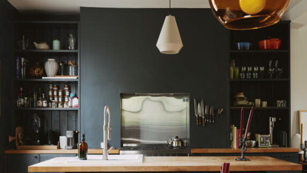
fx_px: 366
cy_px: 125
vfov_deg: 26.3
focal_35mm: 45
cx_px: 159
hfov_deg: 45.5
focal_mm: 24
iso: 100
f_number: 6.3
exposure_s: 1/2
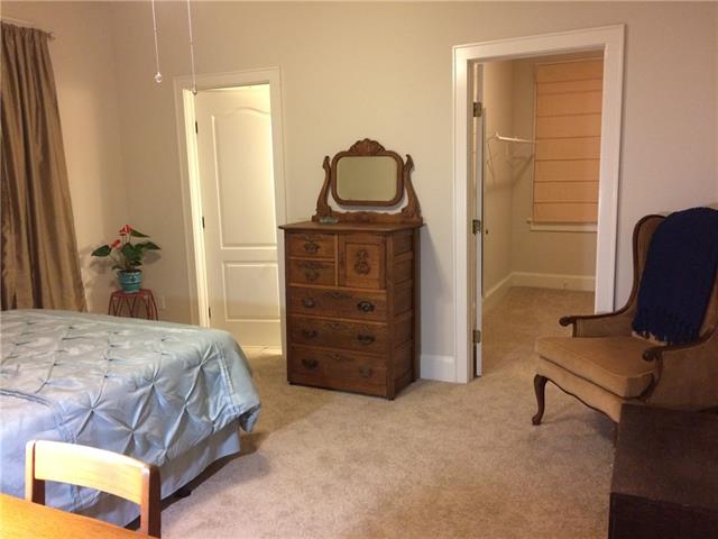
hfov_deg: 61.7
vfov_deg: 48.2
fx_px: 602
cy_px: 270
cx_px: 359
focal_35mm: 29
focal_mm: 4.15
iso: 250
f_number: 2.2
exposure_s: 1/30
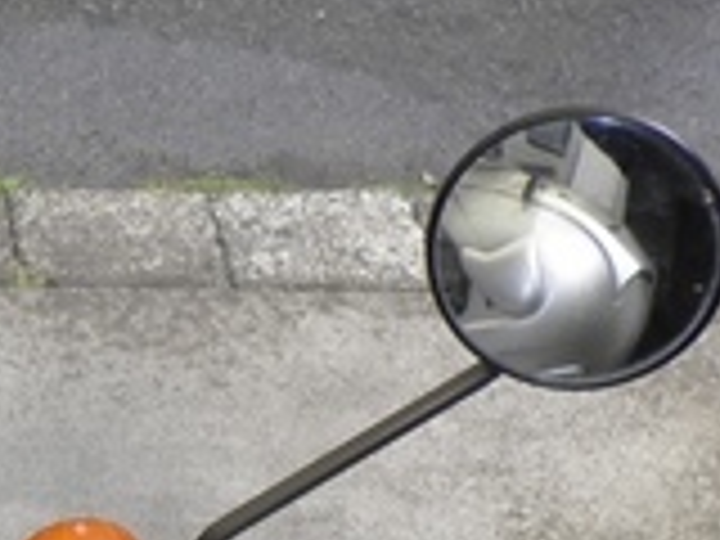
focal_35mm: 81
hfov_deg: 21.3
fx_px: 1685
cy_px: 495
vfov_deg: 17.9
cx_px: -270
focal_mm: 4.9
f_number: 3.2
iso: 64
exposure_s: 1/30
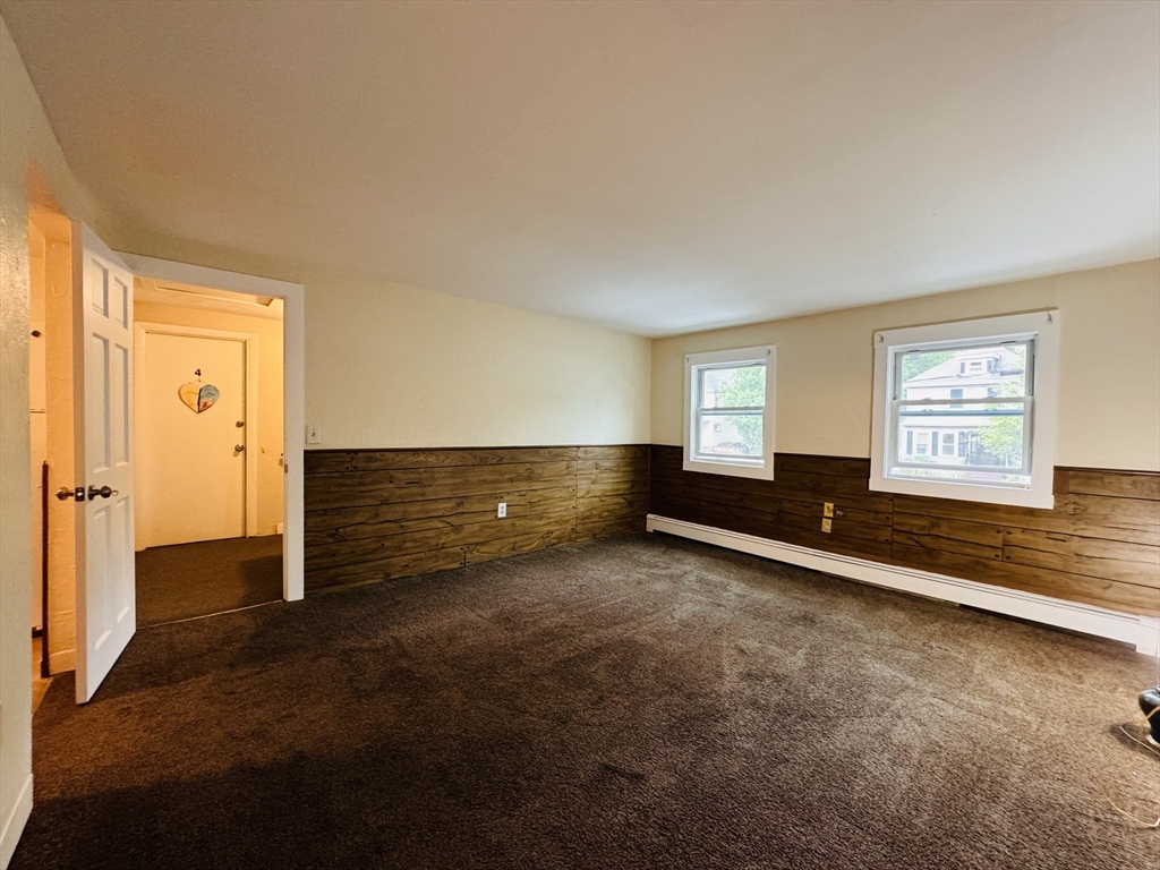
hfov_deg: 102.1
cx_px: 580
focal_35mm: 14
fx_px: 469
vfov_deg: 85.7
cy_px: 435
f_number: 2.2
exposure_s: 1/60
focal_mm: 2.22
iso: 640
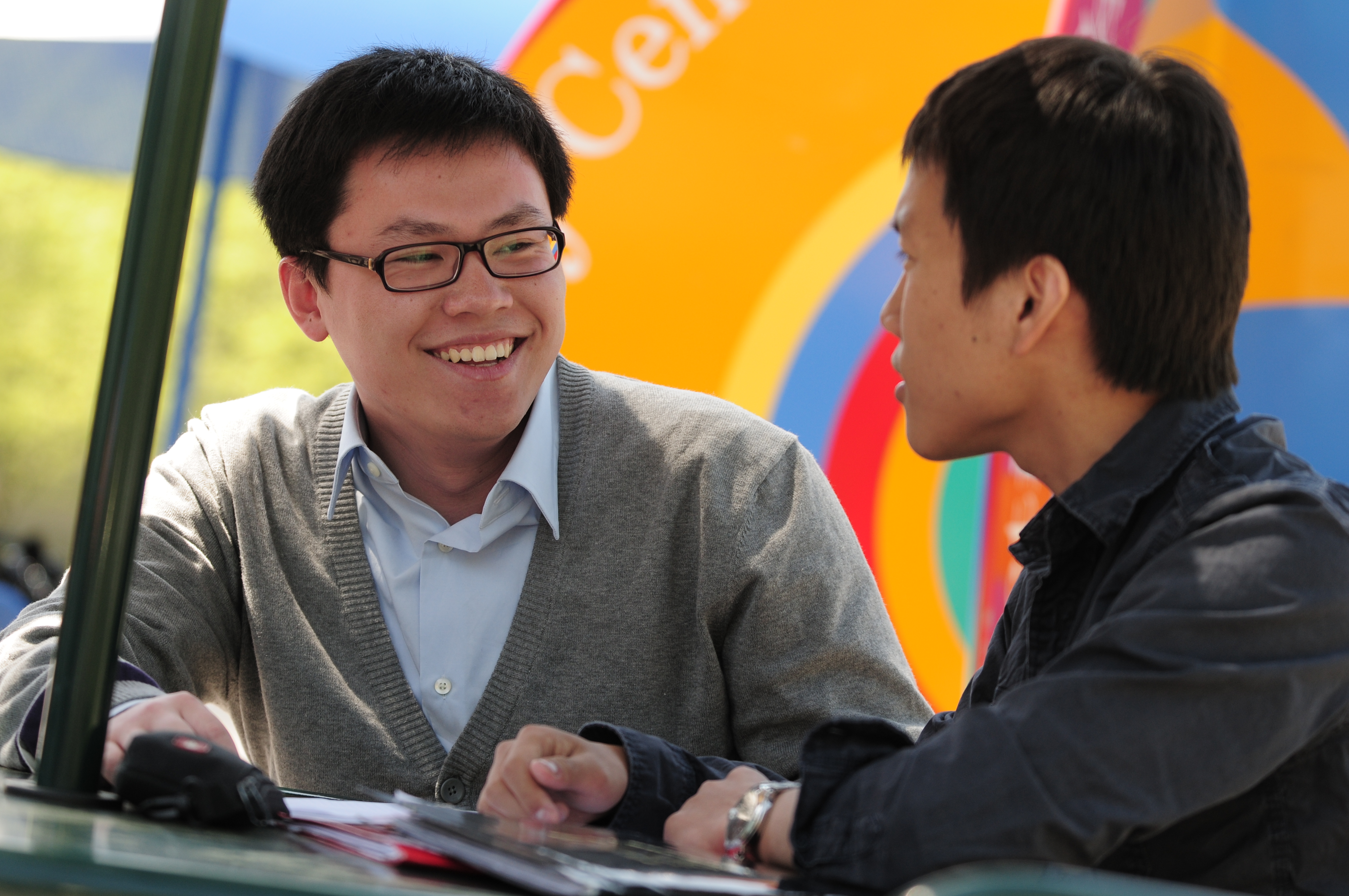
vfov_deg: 10.9
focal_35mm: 126
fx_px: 4715
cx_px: 687
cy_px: 456
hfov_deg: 16.3
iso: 200
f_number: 2.8
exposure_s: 1/640
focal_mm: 80
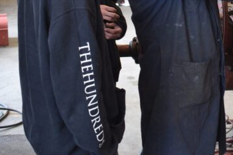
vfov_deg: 14.4
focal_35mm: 93
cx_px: 238
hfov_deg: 21.1
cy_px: -7
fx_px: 602
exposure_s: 1/60
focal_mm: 22
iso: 400
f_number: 4
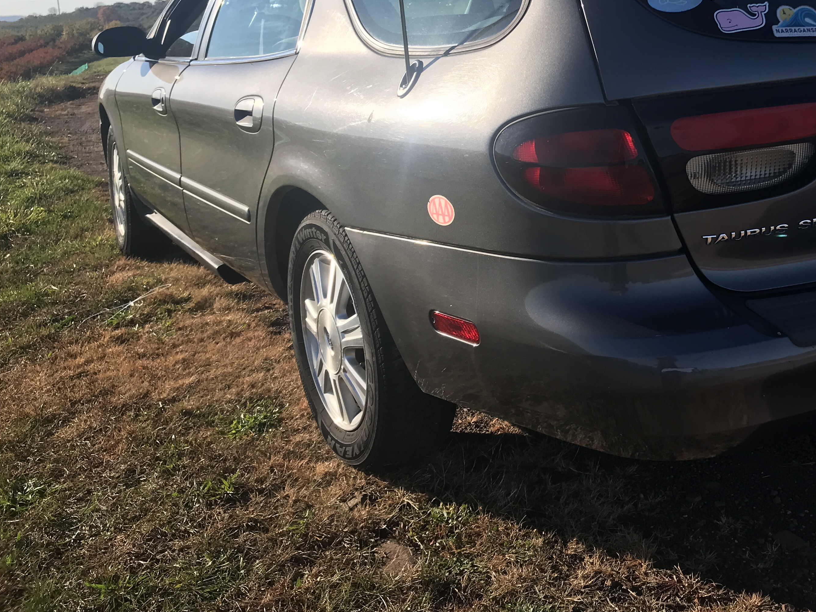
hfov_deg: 43.7
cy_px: 184
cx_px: 584
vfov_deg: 33.9
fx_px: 990
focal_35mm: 42
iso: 20
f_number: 1.8
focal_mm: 3.99
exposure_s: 1/1996
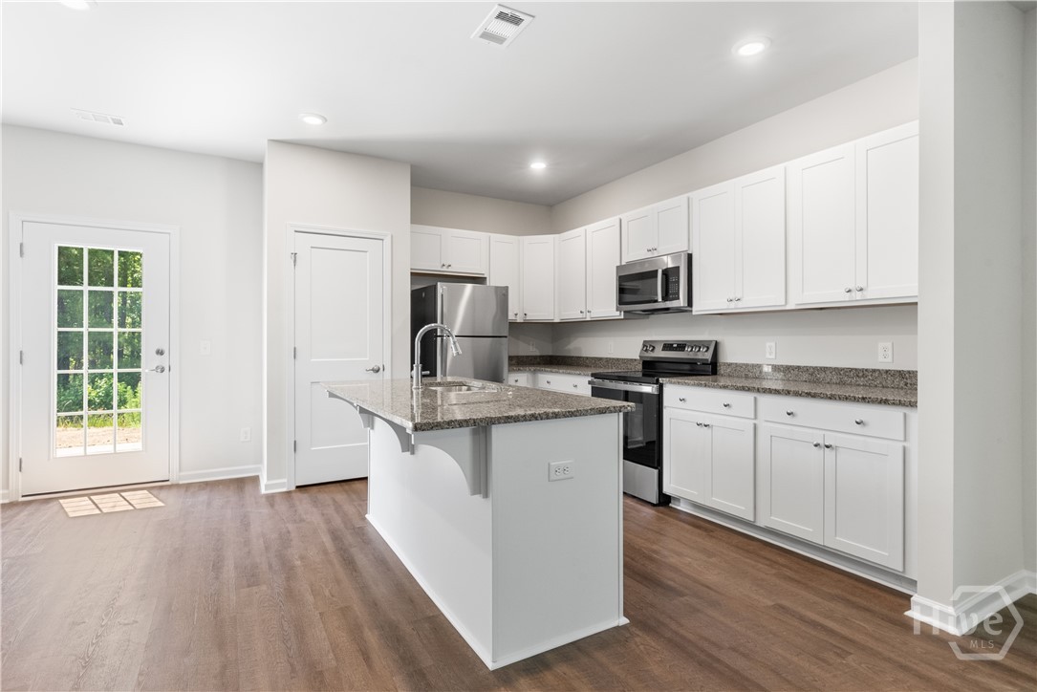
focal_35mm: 17
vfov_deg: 70.5
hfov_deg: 93.3
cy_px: 346
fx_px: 490
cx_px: 518
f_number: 11
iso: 500
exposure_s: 1/8
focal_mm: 17
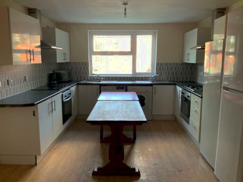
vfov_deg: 48.2
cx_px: 122
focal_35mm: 29
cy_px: 91
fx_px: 204
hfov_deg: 61.7
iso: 64
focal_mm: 3
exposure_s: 1/72
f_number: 1.8
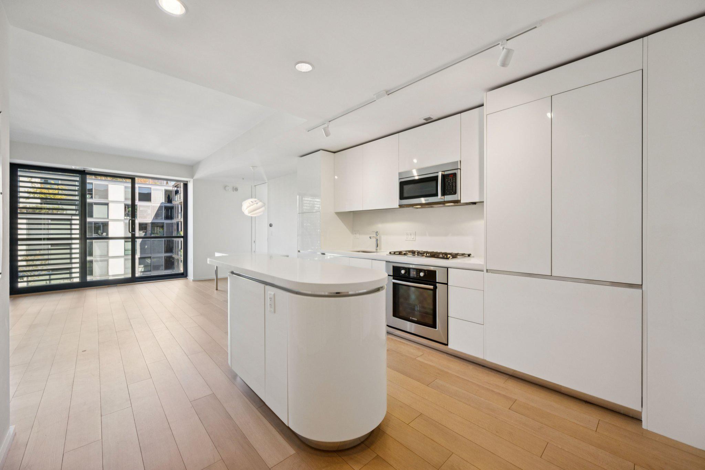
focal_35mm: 14
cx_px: 352
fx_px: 274
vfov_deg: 81.2
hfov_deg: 104.3
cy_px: 235
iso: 400
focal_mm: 14
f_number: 7.1
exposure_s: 1/125
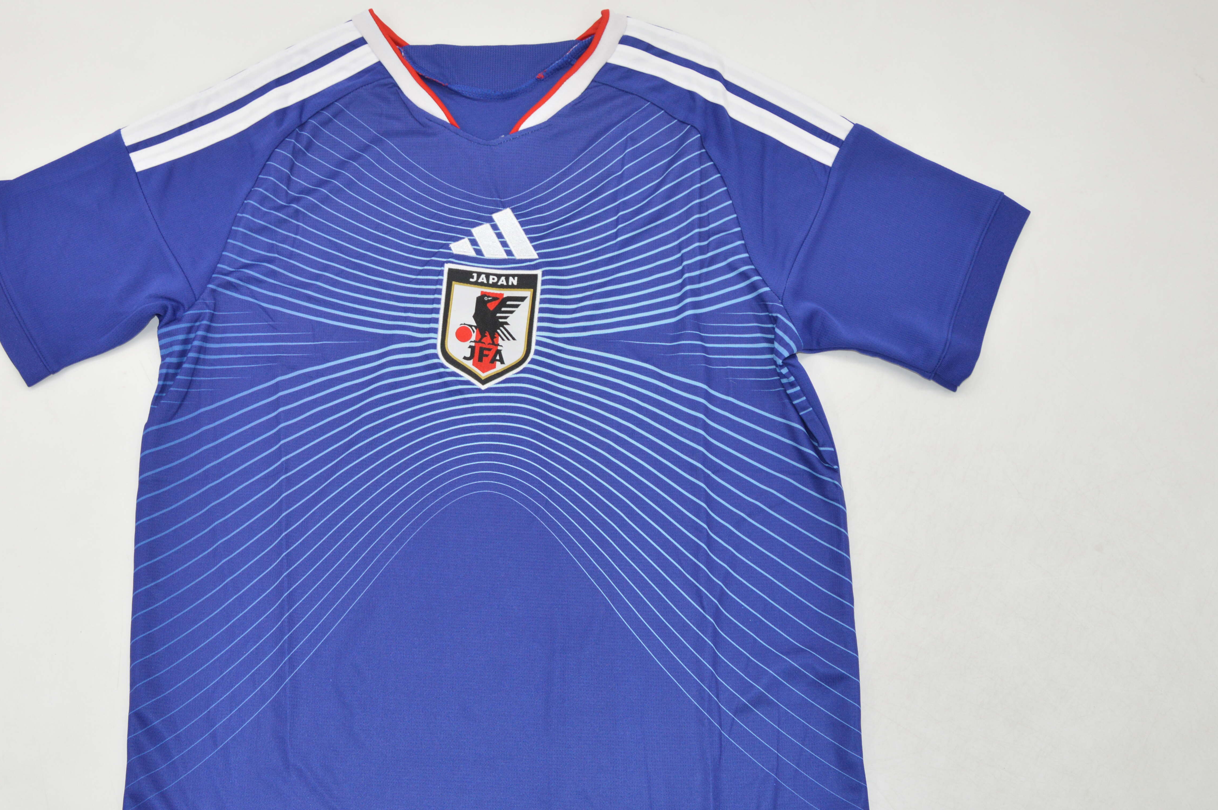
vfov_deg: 31.9
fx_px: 1408
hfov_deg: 46.4
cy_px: 519
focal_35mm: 42
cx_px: 473
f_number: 7.1
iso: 400
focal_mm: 21
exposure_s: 1/200
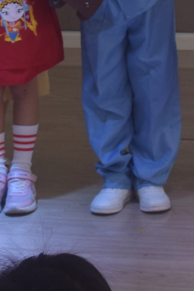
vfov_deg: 10.5
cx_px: 217
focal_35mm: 187
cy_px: -202
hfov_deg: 7.3
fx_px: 1511
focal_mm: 21
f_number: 4.8
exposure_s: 1/90
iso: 400
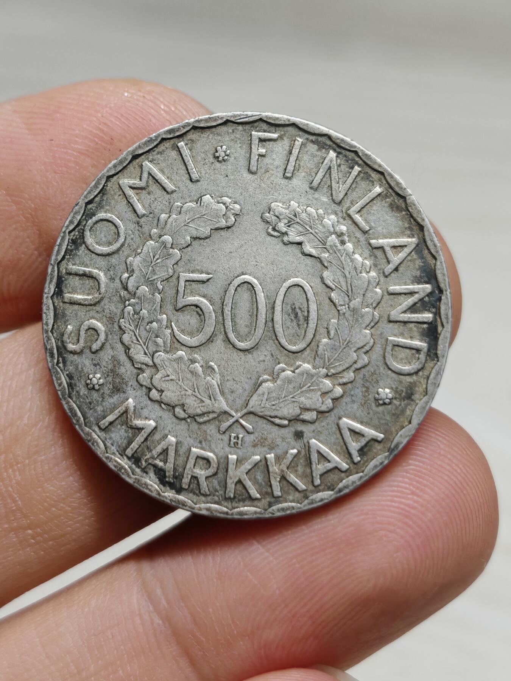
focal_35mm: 95
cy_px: 340
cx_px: 256
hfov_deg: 15.6
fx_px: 1870
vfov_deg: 20.7
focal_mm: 7.62
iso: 80
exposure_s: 1/100
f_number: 1.6
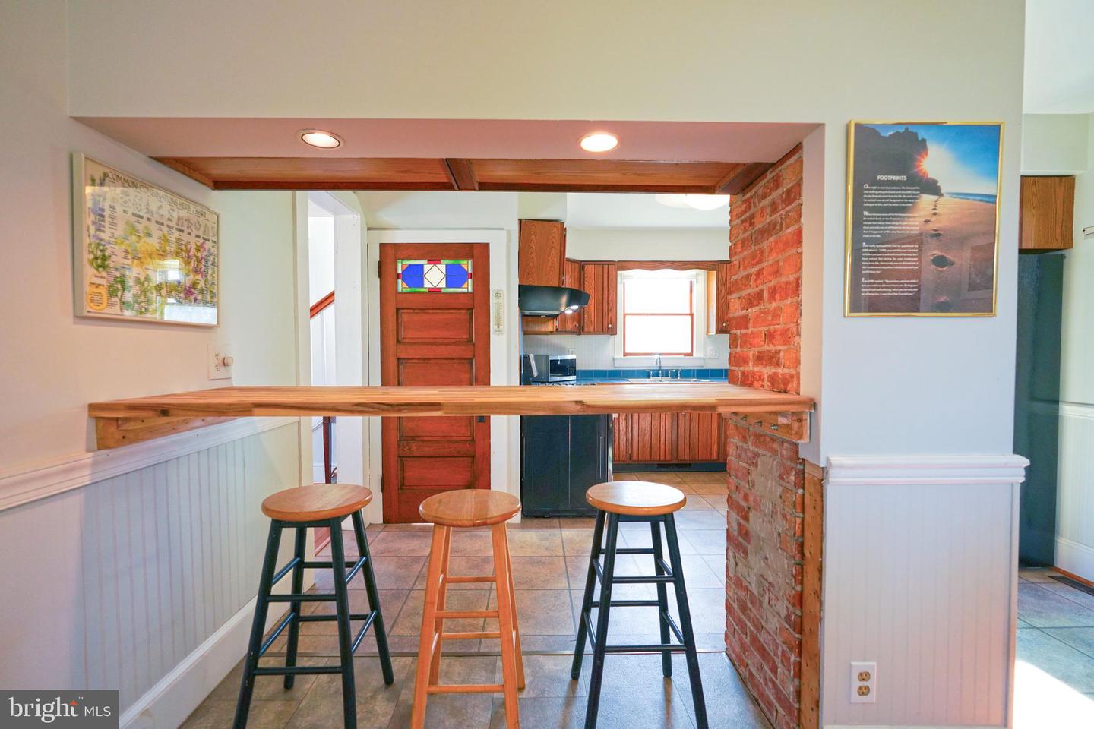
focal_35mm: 16
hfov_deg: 96.7
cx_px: 547
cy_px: 364
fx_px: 486
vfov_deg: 73.7
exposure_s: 1/160
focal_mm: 16
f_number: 4
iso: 1000
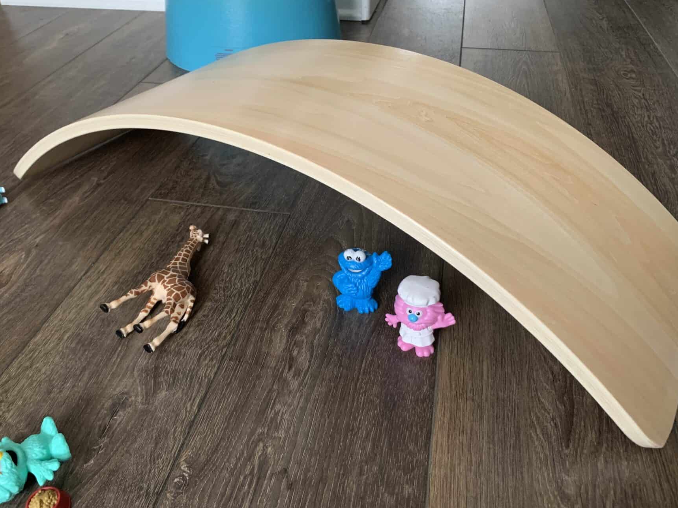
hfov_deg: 58.3
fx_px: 607
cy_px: 213
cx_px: 321
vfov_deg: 45.3
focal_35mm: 31
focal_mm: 4.25
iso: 400
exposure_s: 1/60
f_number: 1.8
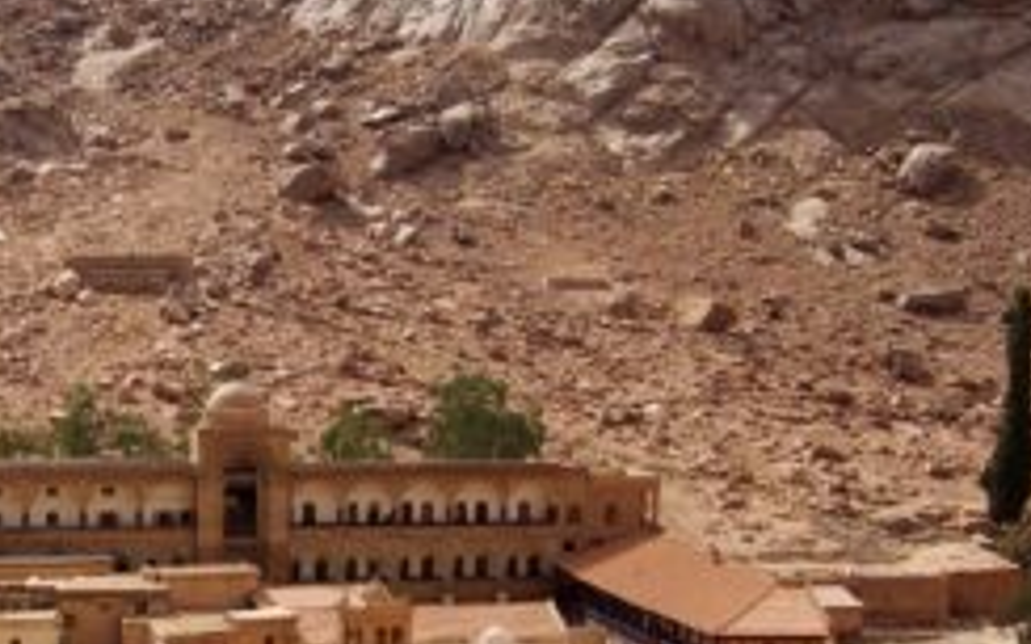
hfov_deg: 23.8
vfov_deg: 15.0
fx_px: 2416
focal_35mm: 86
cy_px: 585
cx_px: 229
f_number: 13
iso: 100
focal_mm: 26
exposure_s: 1/90
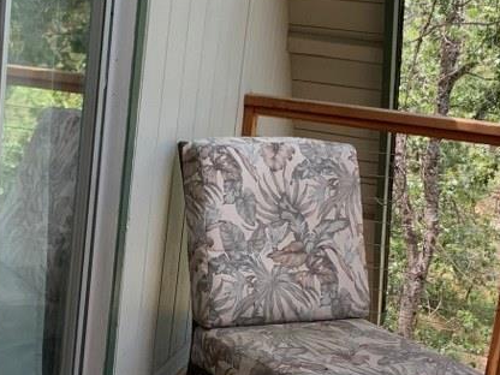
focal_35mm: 80
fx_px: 1156
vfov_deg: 18.3
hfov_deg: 24.3
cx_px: 157
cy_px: 272
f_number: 1.8
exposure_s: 1/230
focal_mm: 4.25
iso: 25
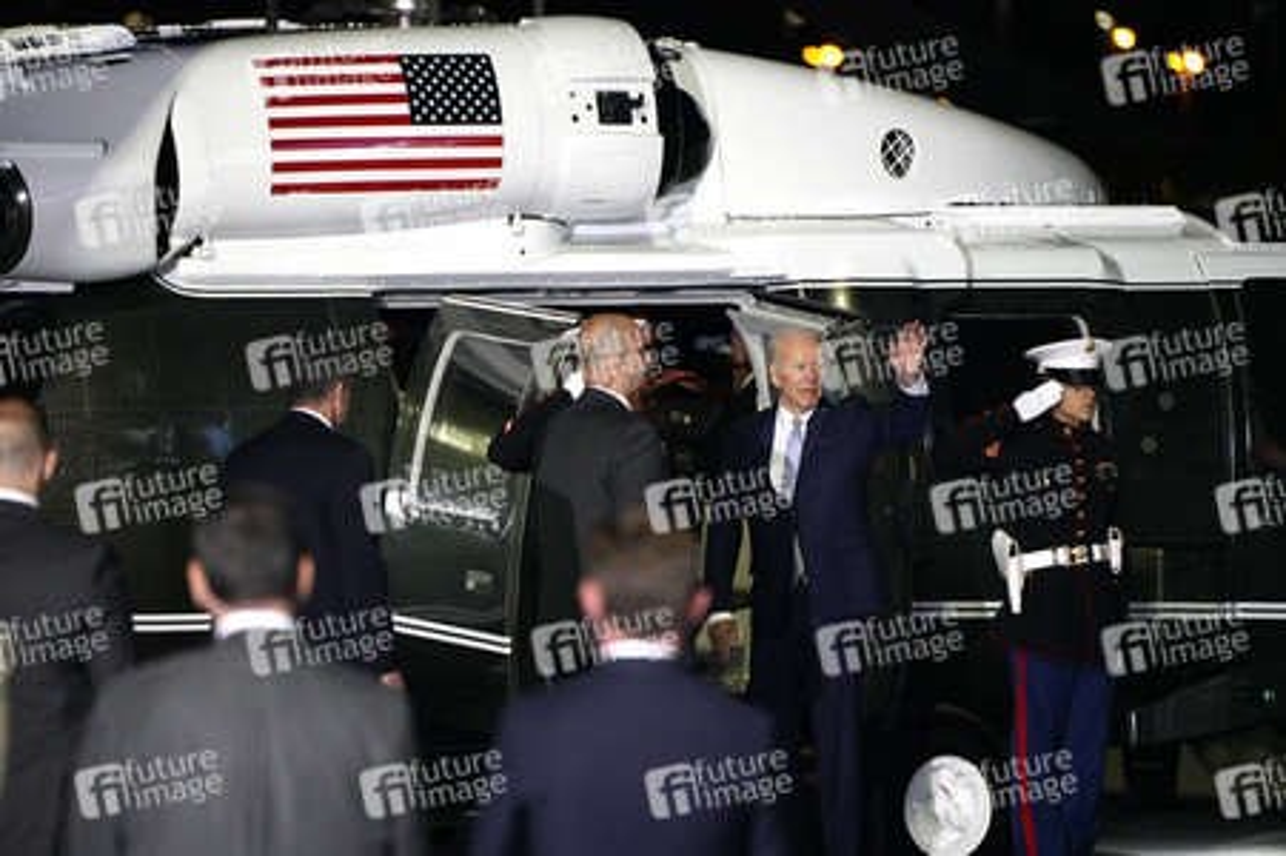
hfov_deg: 5.2
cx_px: 643
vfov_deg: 3.4
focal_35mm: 400
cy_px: 428
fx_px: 14278
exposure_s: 1/200
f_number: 5.6
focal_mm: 400
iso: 10000
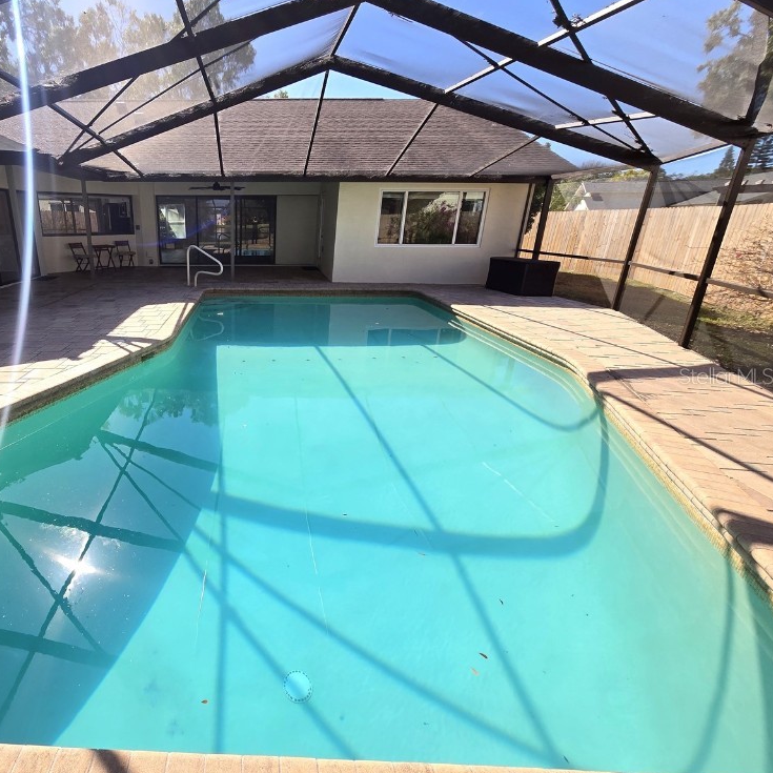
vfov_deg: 87.4
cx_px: 240
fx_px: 404
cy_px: 375
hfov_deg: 83.5
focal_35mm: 16
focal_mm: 2.2
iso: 50
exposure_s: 1/734
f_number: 2.2
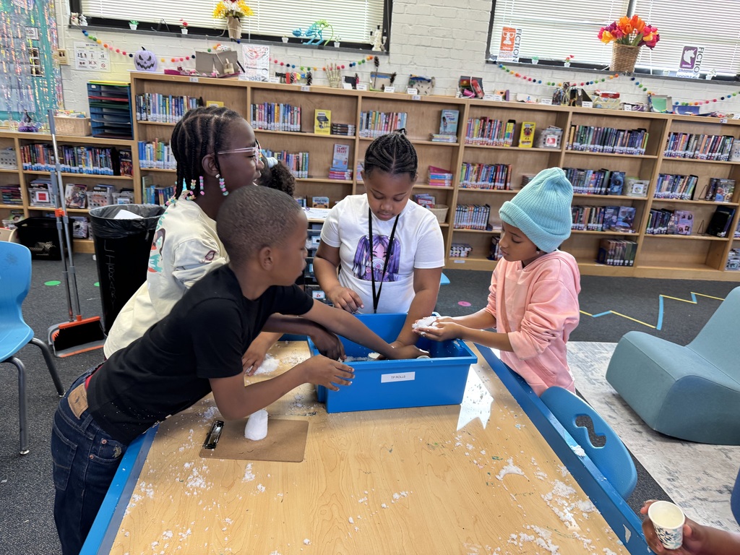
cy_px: 278
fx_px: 513
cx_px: 370
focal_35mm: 24
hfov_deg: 71.6
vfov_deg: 56.8
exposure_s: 1/60
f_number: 1.78
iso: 125
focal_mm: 6.76
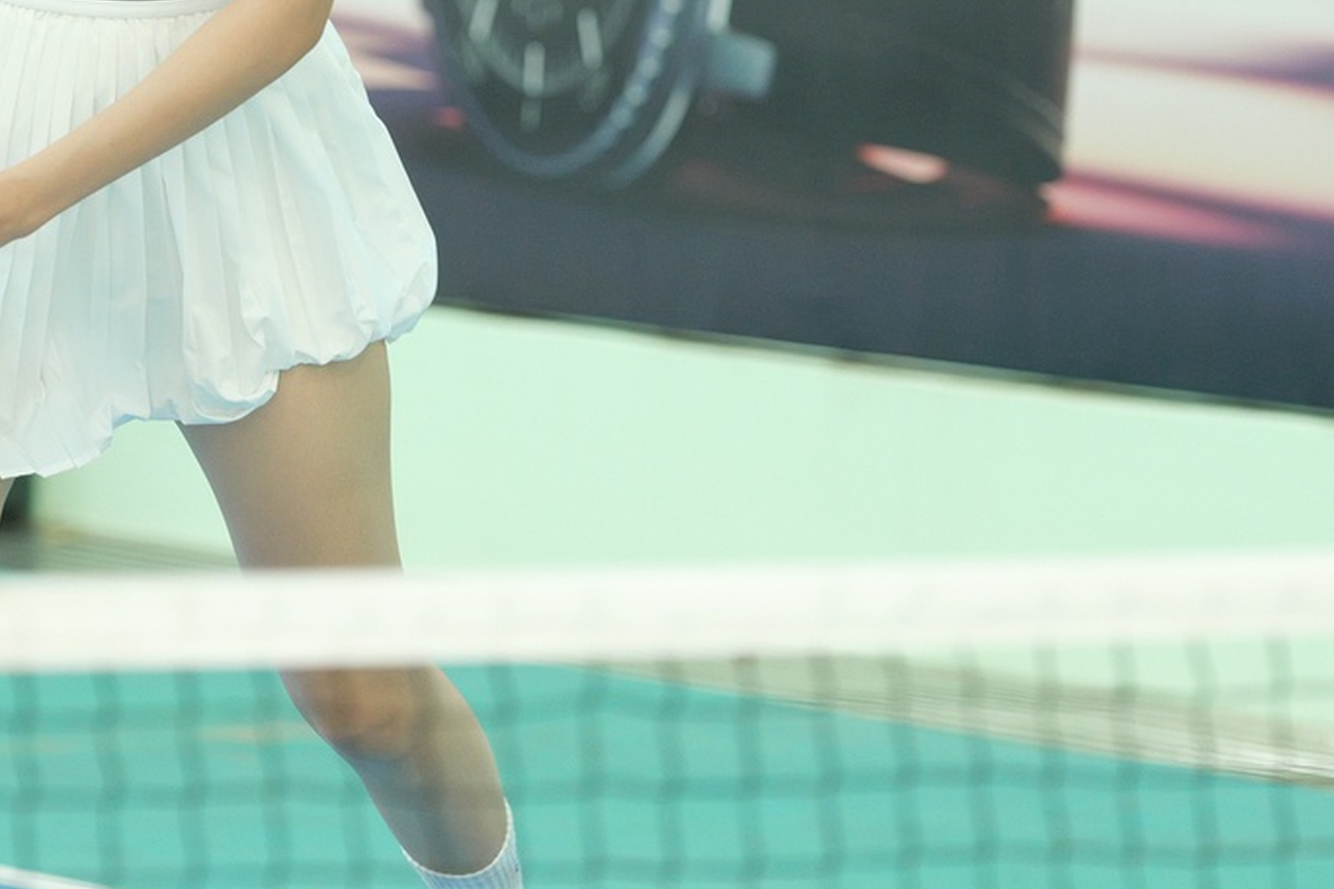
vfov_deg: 3.3
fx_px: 15410
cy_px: 163
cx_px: 639
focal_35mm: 416
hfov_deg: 5.0
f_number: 2.8
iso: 2000
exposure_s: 1/640
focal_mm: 142
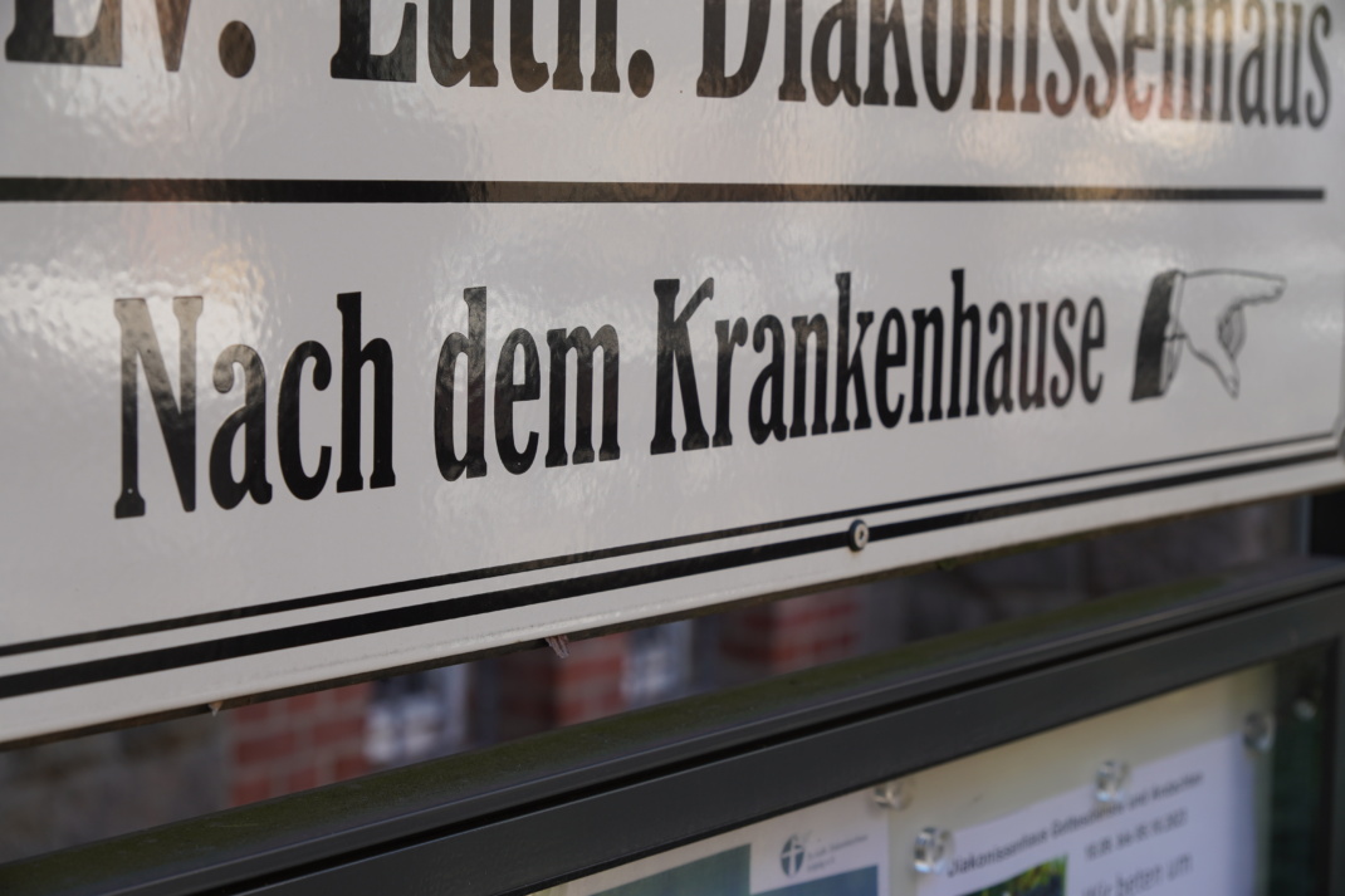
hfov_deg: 28.7
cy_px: 448
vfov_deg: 19.3
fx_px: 2633
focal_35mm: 70
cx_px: 672
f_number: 4
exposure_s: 1/160
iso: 100
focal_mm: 47
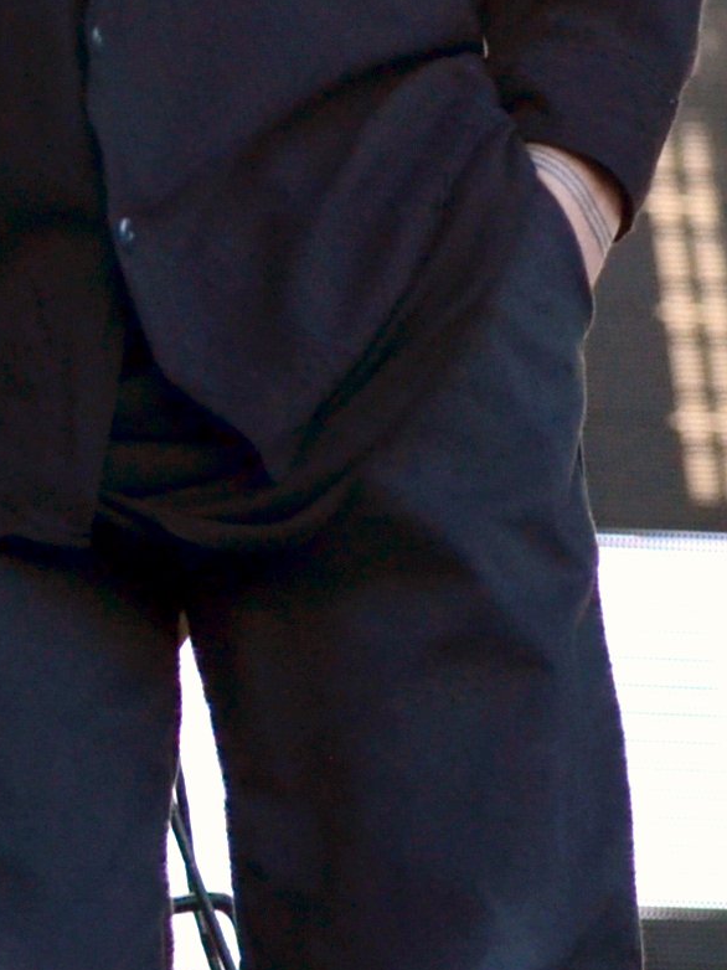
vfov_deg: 3.5
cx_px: -909
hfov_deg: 2.6
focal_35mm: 558
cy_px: -213
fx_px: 15634
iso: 400
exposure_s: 1/1000
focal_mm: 82
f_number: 4.5
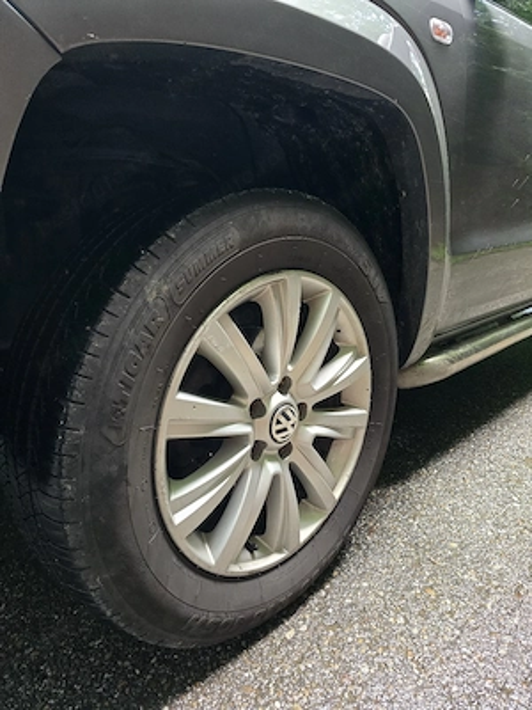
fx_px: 471
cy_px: 355
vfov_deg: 73.9
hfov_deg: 58.9
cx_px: 266
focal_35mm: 23
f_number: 1.7
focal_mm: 6.3
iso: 1000
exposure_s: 1/100
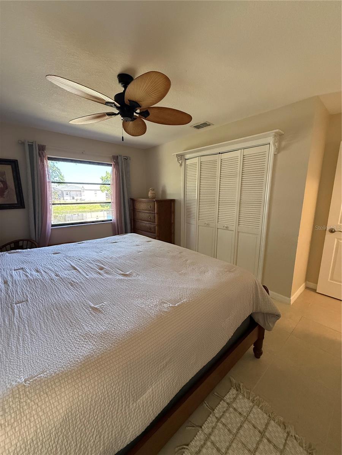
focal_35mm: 14
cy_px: 228
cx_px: 171
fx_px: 184
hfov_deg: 85.7
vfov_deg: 102.1
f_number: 2.2
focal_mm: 2.22
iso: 500
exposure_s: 1/120
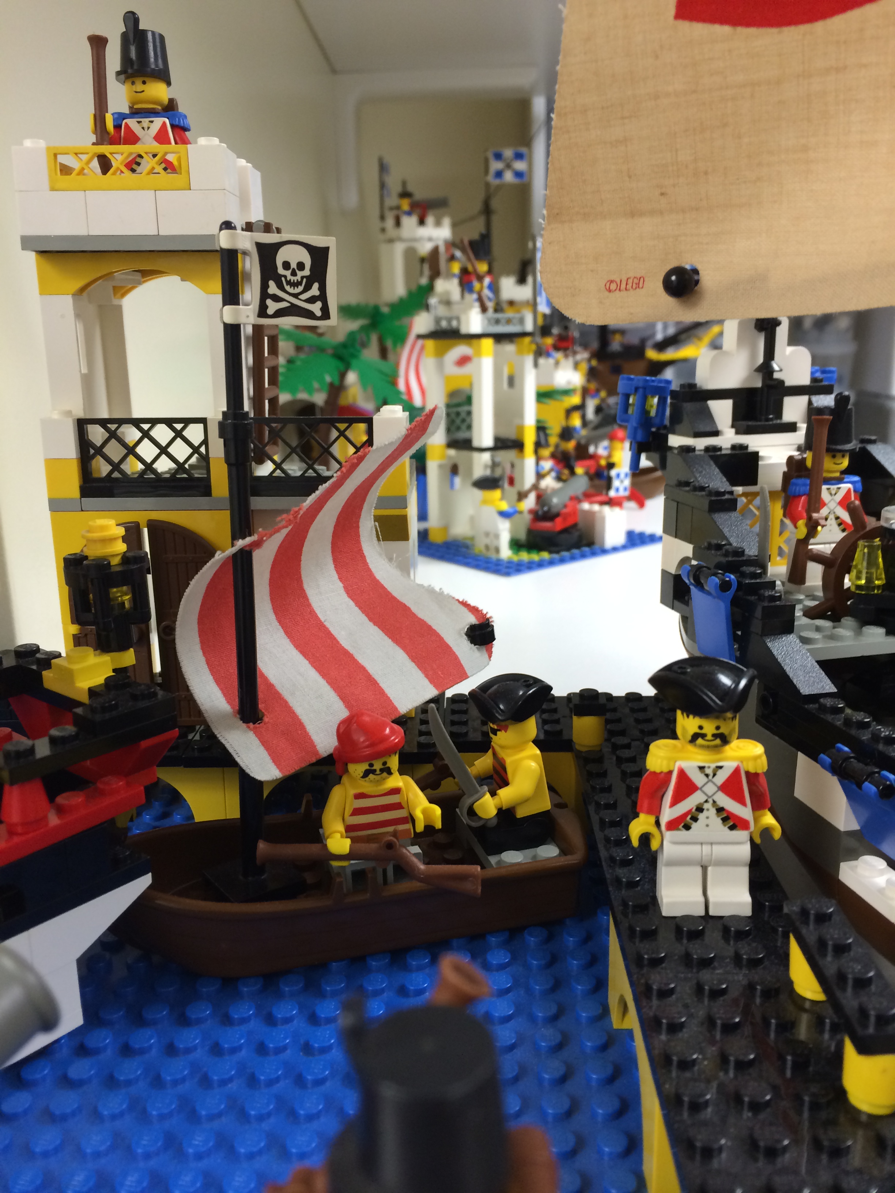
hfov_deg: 46.8
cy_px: 596
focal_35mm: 30
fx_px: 1034
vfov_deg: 60.0
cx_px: 448
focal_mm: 4.12
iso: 100
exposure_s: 1/30
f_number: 2.2
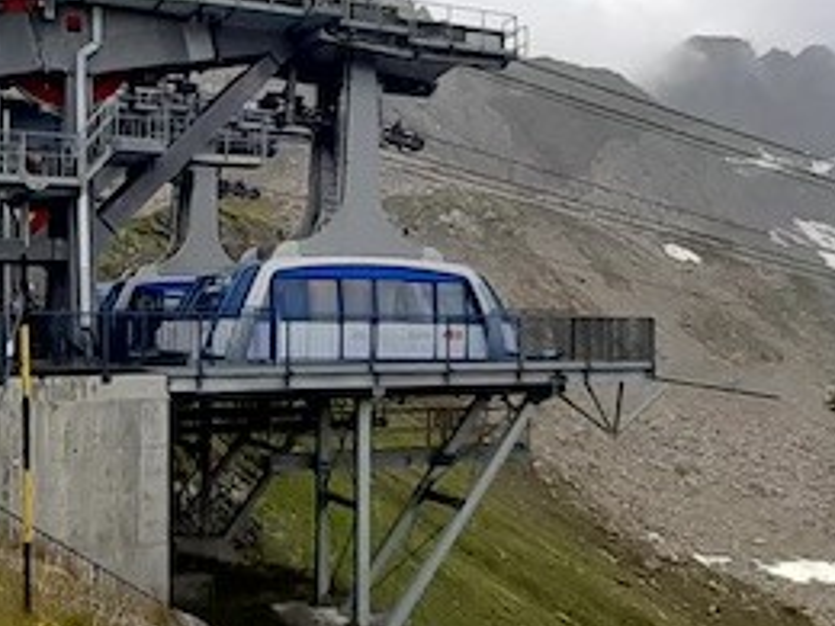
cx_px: 283
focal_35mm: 40
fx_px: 965
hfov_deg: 46.1
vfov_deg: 36.0
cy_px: 324
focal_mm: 1.13
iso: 40
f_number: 2.2
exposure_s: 1/808
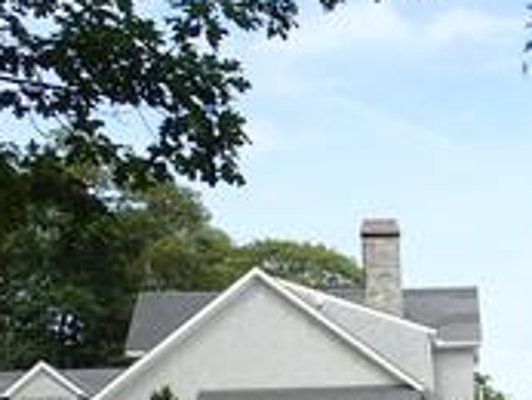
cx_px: 673
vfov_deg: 15.7
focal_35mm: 91
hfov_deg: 19.9
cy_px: 474
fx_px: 1400
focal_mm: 6.4
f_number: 3.5
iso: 100
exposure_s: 1/640
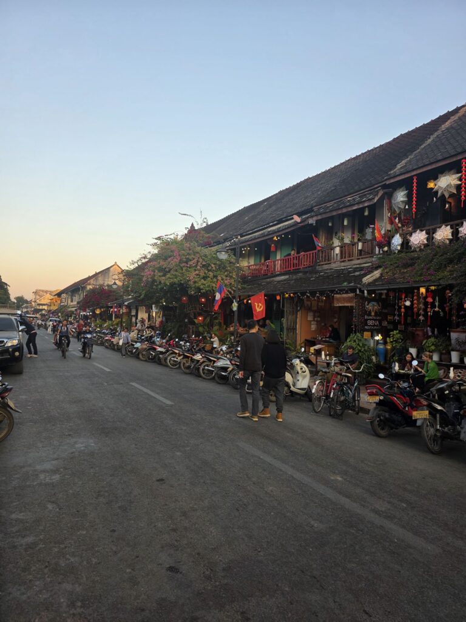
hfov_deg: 58.9
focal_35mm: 23
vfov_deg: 73.9
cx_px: 233
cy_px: 311
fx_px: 413
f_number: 1.7
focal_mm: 6.3
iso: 32
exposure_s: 1/180
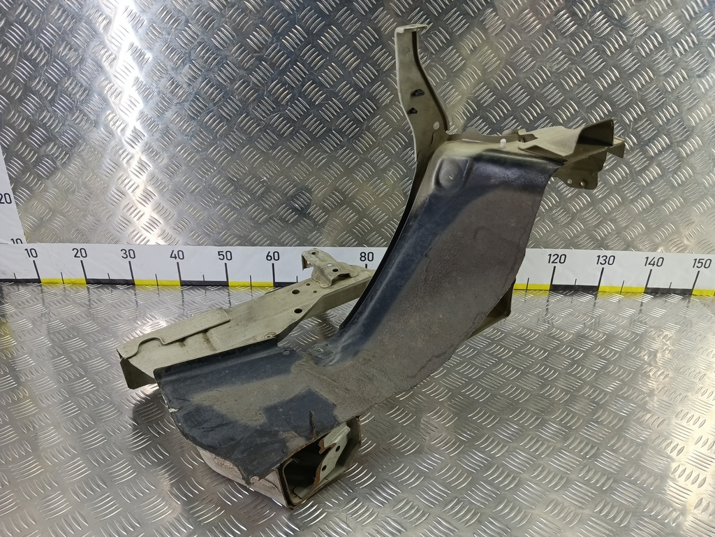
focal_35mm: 23
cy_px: 268
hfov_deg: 73.9
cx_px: 358
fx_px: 475
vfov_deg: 58.9
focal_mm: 4.11
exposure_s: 1/50
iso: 127
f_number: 1.6
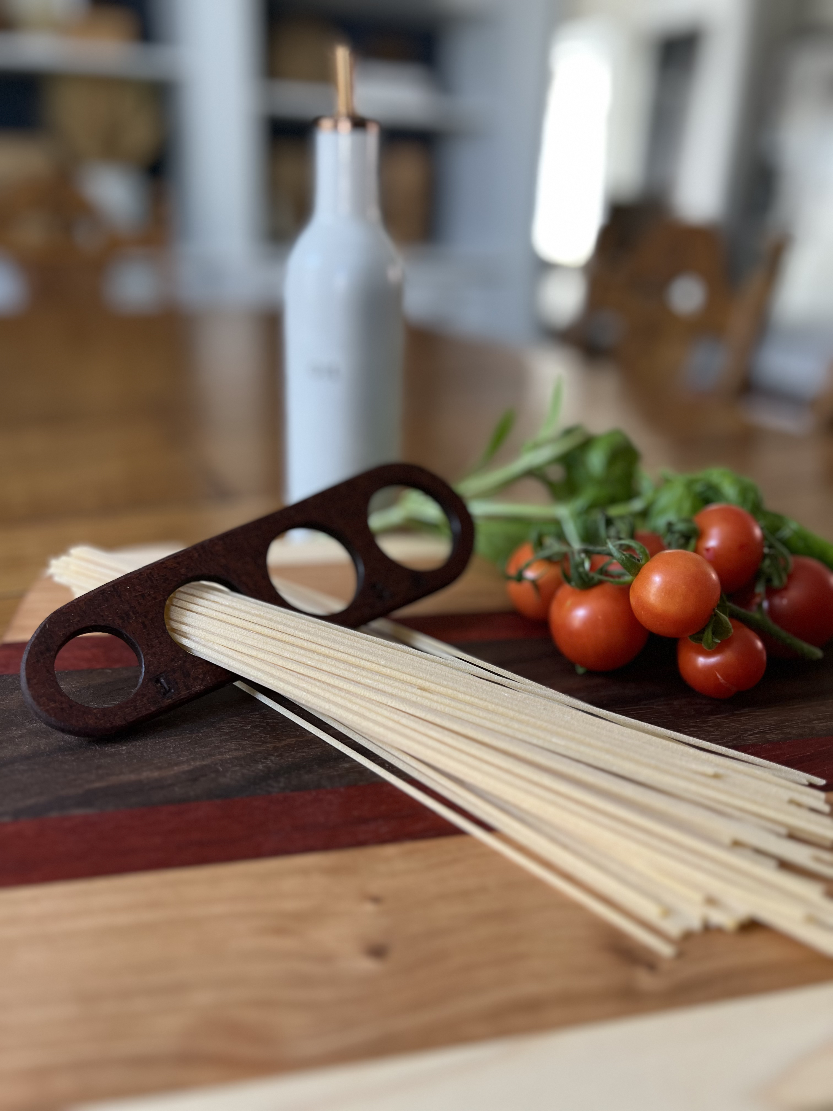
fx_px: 834
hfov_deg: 53.1
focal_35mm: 26
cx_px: 416
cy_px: 556
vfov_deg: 67.3
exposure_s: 1/60
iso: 160
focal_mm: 5.7
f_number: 1.5
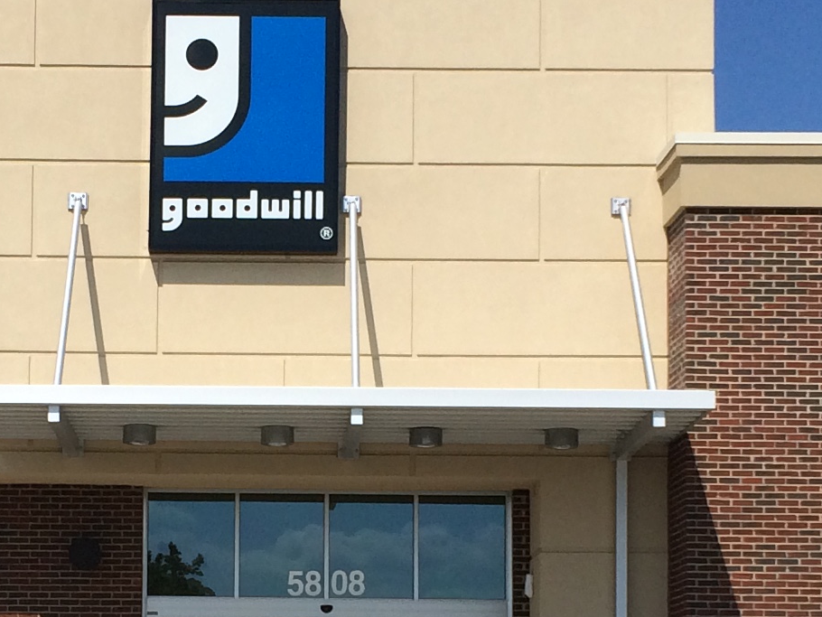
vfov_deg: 14.1
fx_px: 2470
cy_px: 584
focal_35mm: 104
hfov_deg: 18.8
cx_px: 265
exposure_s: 1/4566
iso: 32
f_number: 2.2
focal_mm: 4.15
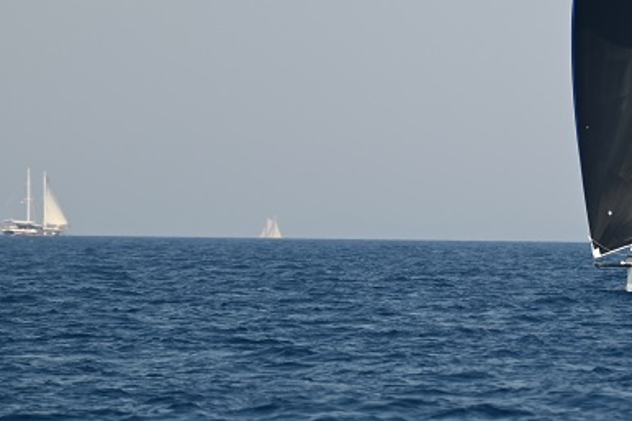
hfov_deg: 2.7
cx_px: 563
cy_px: 70
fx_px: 13652
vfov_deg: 1.8
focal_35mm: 778
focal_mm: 300
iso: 100
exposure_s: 1/500
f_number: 5.6
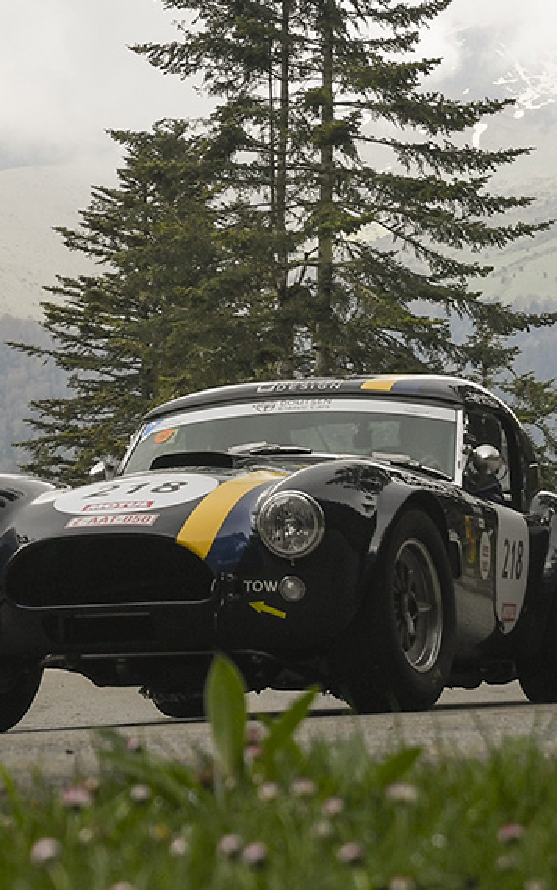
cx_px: 52
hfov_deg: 11.8
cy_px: 307
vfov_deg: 18.9
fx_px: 2670
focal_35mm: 110
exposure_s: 1/1000
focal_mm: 32
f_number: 4.5
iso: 250
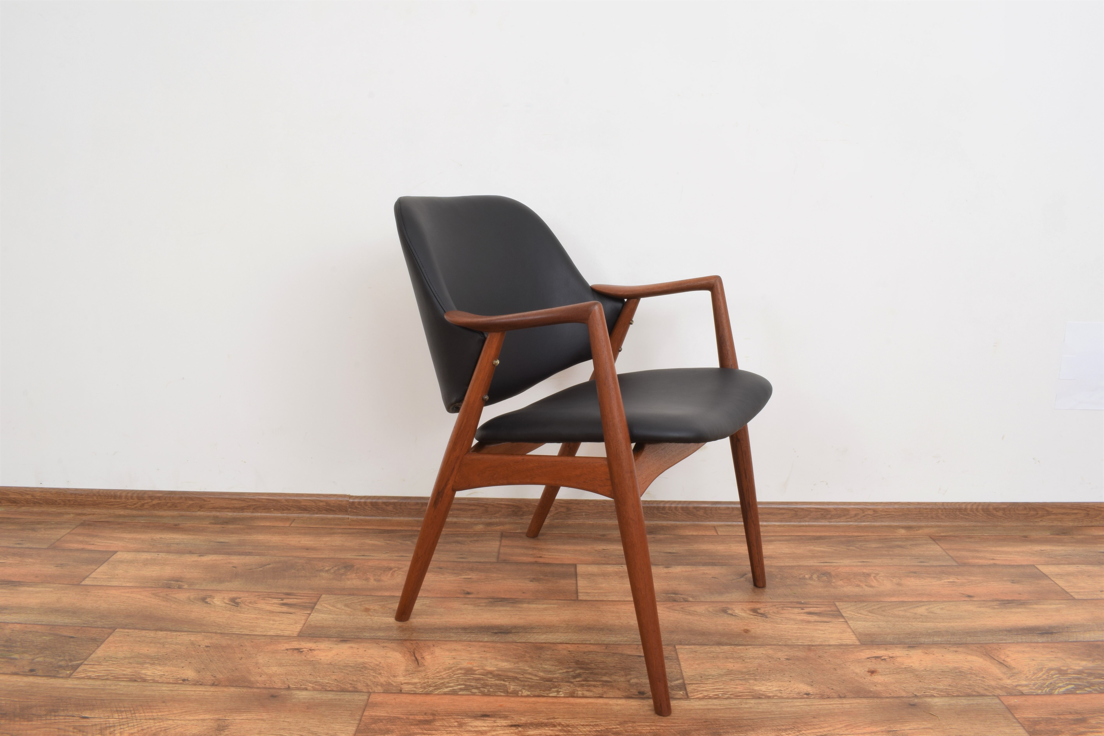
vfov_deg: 47.9
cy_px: 368
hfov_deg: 67.4
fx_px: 828
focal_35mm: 27
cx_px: 552
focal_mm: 18
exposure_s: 4
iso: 100
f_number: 22
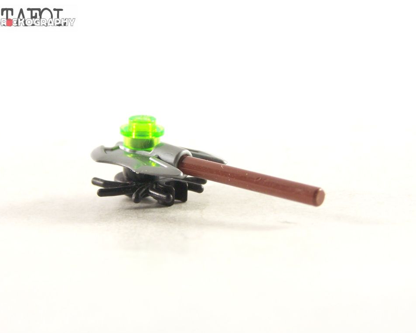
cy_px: 167
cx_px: 210
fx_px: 1354
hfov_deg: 17.5
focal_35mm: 110
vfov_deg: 14.0
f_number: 3.6
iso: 200
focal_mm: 17.5
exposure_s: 1/30
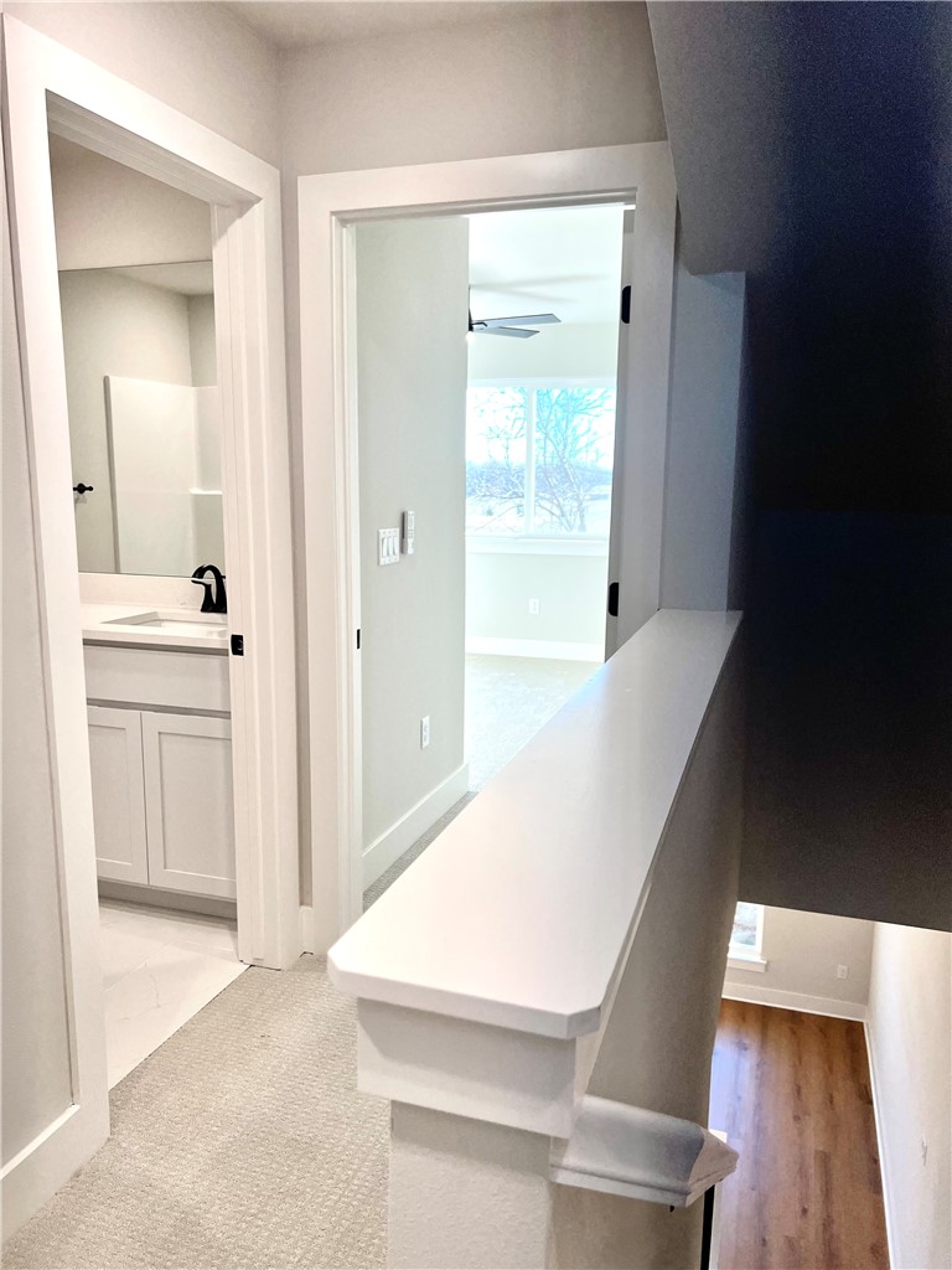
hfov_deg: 53.1
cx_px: 476
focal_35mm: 26
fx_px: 953
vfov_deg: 67.3
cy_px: 635
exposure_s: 1/197
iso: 40
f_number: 1.5
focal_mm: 5.7
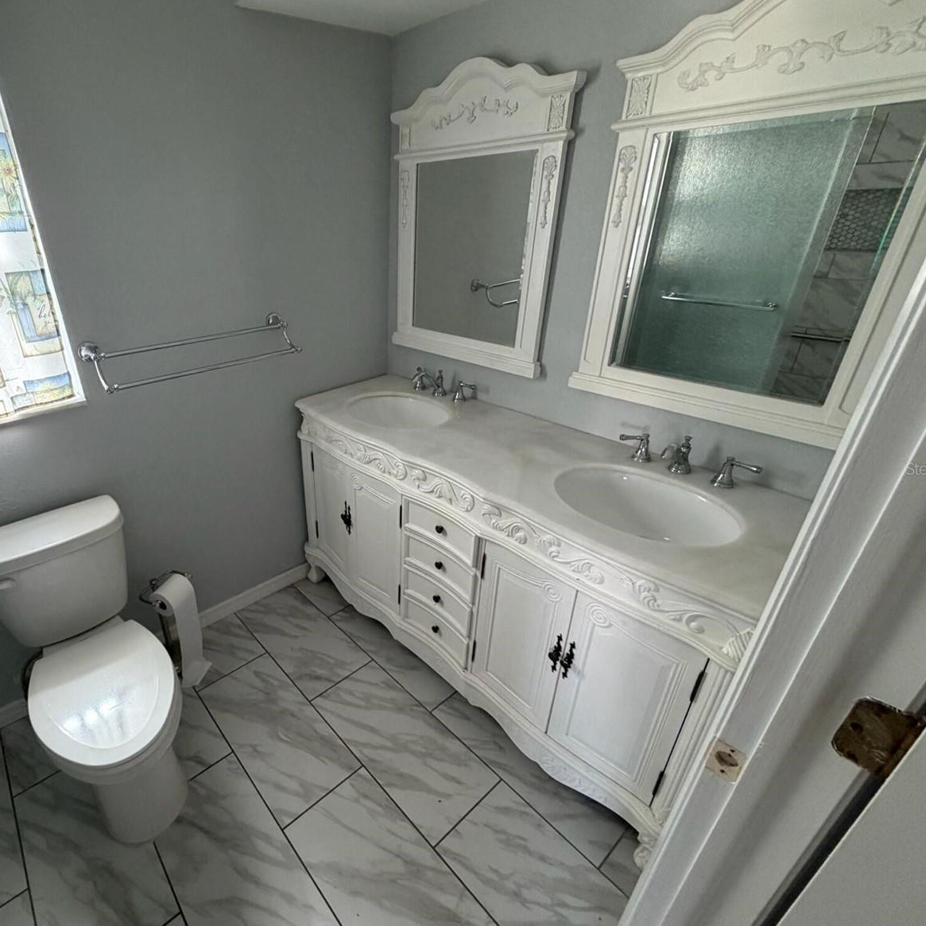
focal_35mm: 17
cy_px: 468
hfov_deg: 82.3
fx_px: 515
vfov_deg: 84.0
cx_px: 345
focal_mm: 2.22
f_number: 2.2
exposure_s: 1/60
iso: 200
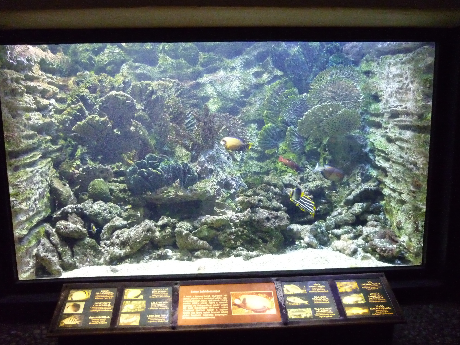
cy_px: 172
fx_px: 439
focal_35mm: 33
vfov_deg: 42.9
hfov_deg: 55.4
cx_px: 230
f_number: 2.8
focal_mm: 5.5
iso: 800
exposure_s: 1/40
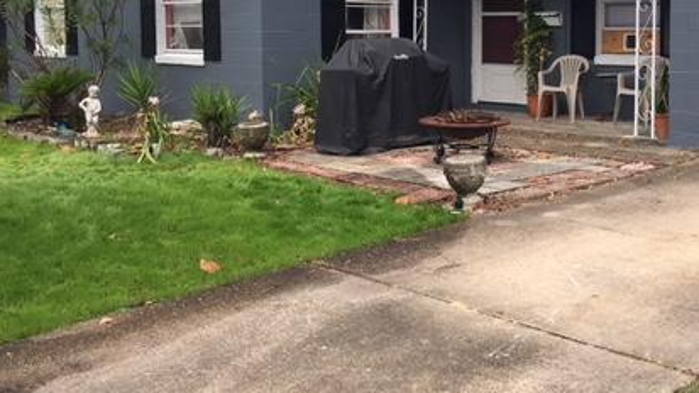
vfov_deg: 24.1
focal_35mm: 49
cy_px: 95
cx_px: 430
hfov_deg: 41.8
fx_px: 908
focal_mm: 4.15
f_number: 2.2
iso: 25
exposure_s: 1/427
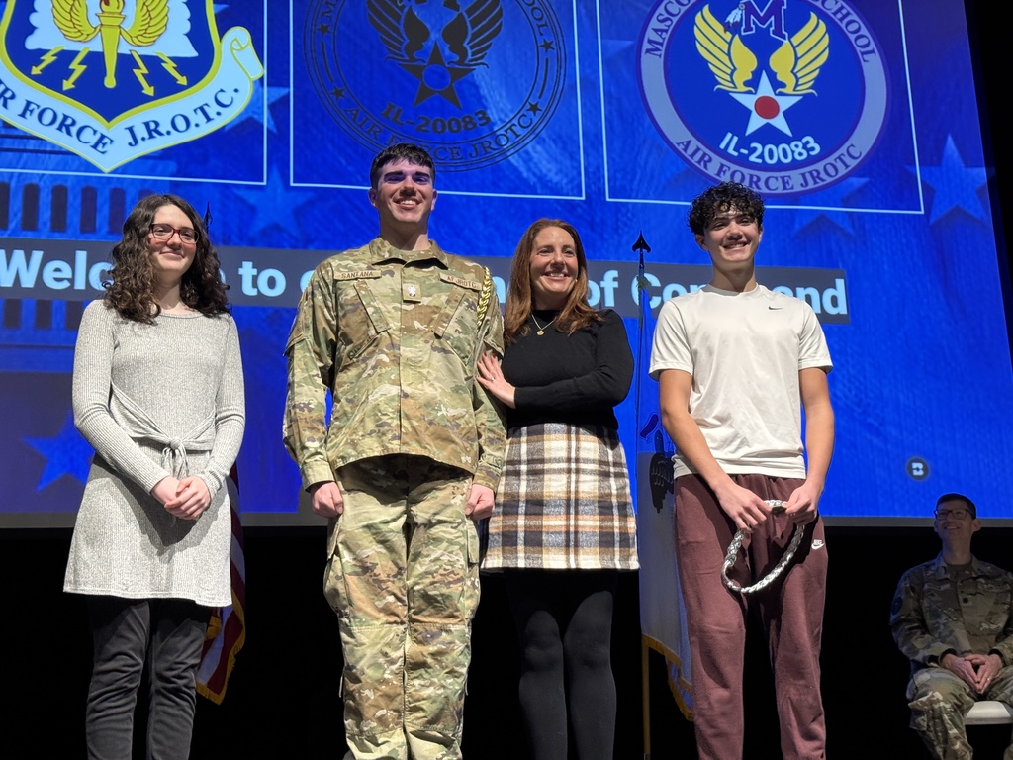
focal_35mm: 48
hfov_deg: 39.7
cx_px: 506
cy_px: 380
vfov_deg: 30.3
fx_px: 1405
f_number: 1.78
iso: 200
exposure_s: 1/60
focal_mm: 6.76
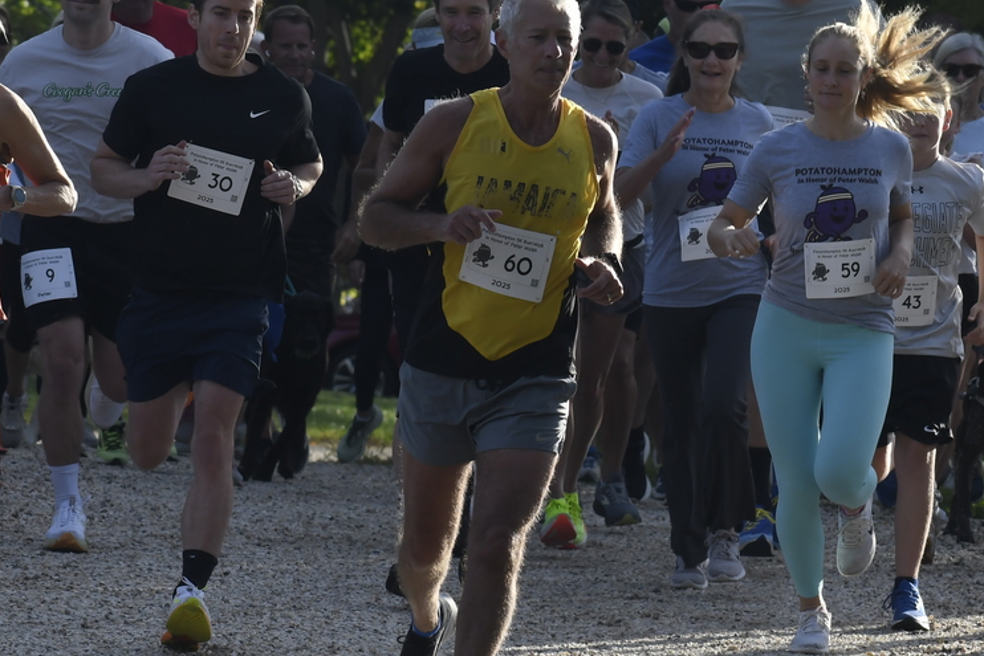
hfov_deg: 5.7
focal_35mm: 364
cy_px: 456
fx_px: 9951
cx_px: 523
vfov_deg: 3.8
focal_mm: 120
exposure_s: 1/800
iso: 400
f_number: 7.1
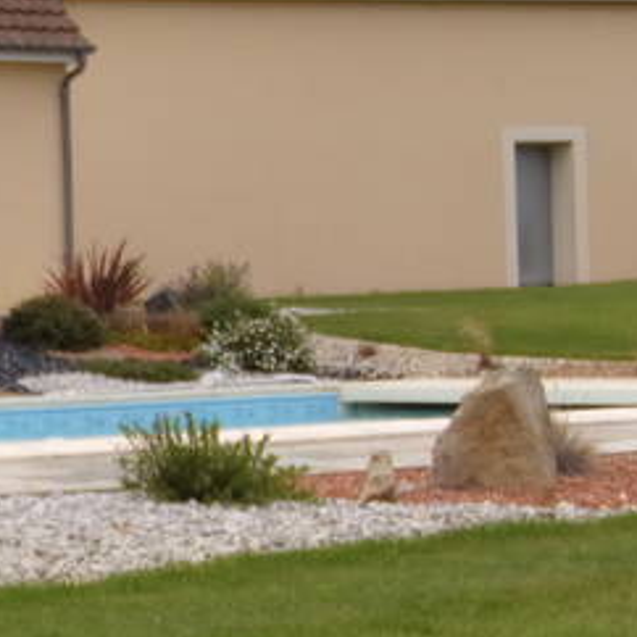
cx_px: -371
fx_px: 2582
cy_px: 350
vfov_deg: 14.1
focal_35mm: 124
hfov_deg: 13.2
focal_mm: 7.8
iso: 80
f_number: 4.1
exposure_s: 1/750
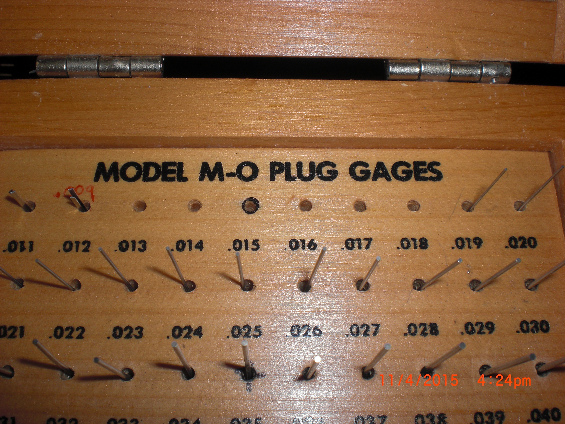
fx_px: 620
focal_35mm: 38
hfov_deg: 49.0
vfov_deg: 37.7
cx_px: 282
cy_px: 212
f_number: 5.6
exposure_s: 1/60
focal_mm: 6.3
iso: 64
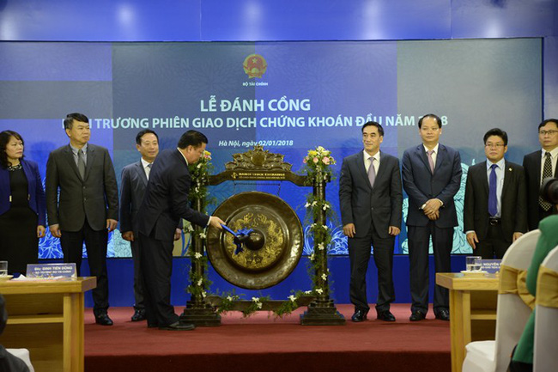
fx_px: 1162
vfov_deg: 18.2
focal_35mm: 75
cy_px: 186
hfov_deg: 27.0
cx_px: 279
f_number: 4
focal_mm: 75
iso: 1600
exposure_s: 1/125
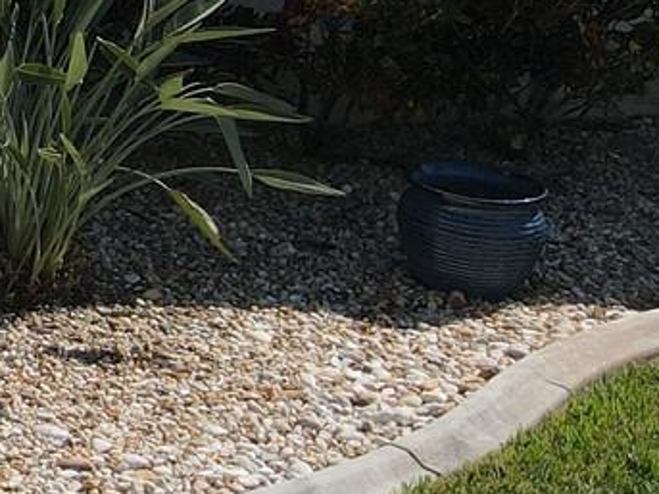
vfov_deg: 12.8
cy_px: -131
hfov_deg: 15.0
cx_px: -576
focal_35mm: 112
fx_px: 2131
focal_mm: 4.5
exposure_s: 1/1000
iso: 100
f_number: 2.8
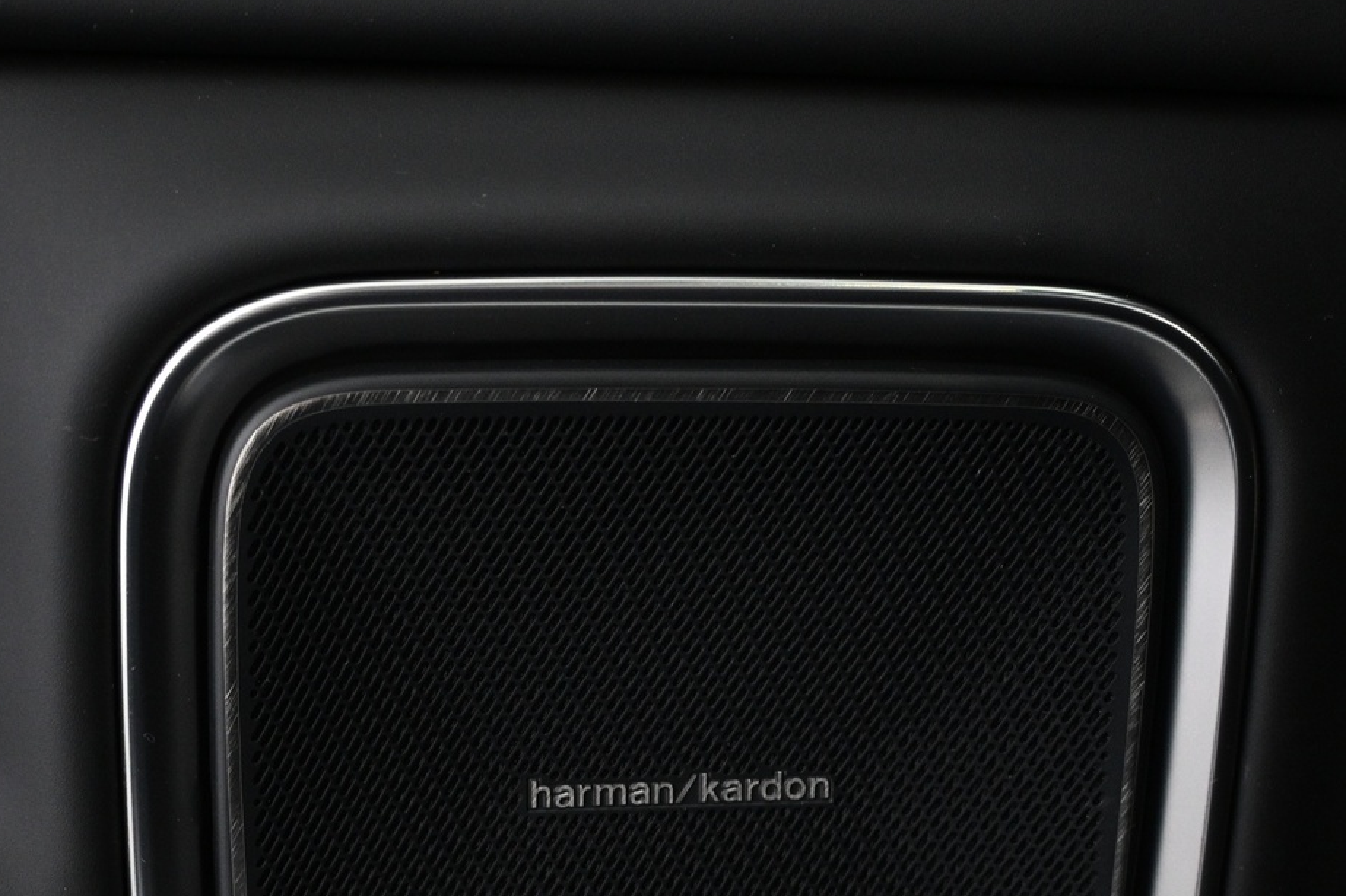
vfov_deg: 22.5
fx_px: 2217
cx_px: 603
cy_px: 737
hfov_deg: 33.7
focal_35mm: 59
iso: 1600
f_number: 4
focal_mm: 22.5
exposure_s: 1/25
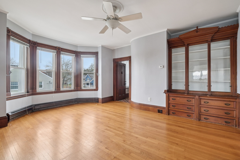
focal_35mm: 15
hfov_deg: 100.4
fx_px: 100
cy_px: 80
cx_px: 120
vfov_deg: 77.3
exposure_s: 1/8
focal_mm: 10
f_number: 5.6
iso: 400
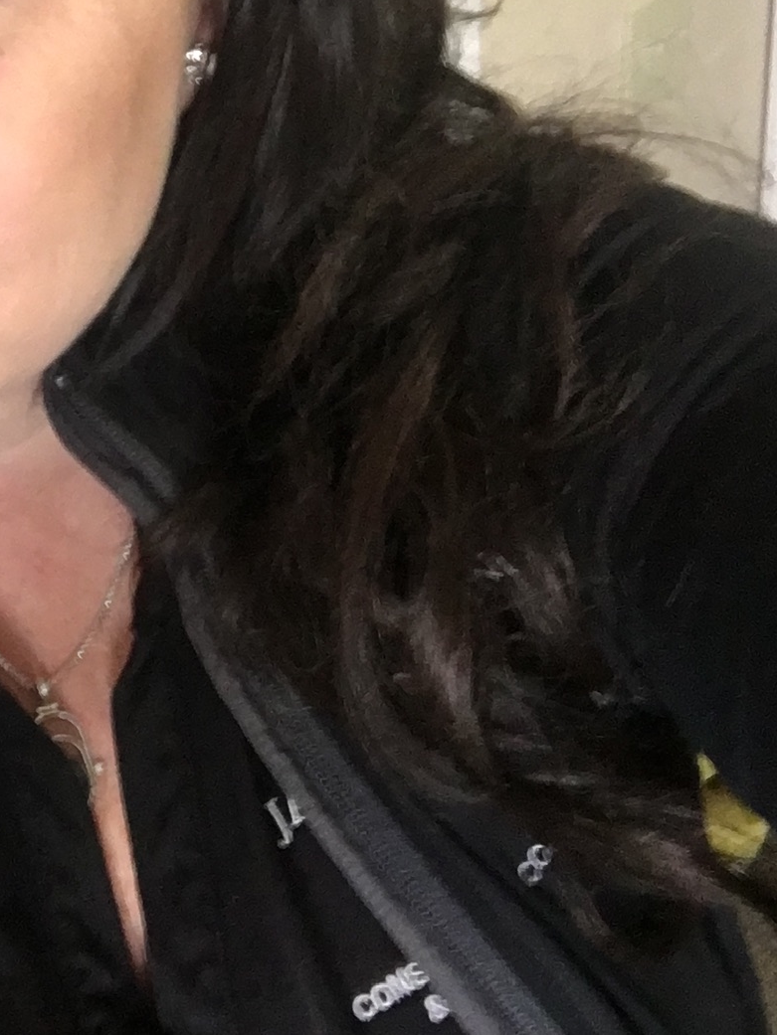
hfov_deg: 23.3
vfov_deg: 31.5
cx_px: 54
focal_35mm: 61
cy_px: 388
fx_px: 1825
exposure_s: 1/15
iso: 250
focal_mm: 2.65
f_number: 2.2
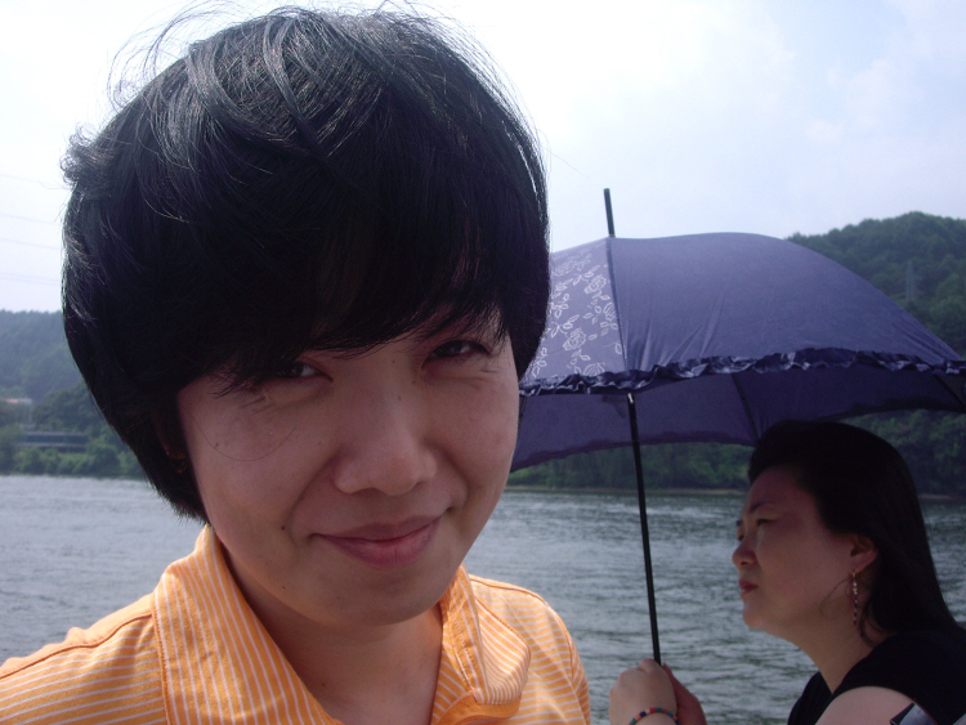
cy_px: 362
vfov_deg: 30.9
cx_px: 483
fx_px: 1312
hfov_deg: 40.4
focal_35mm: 47
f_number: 4.8
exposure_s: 1/640
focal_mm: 7.6
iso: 64
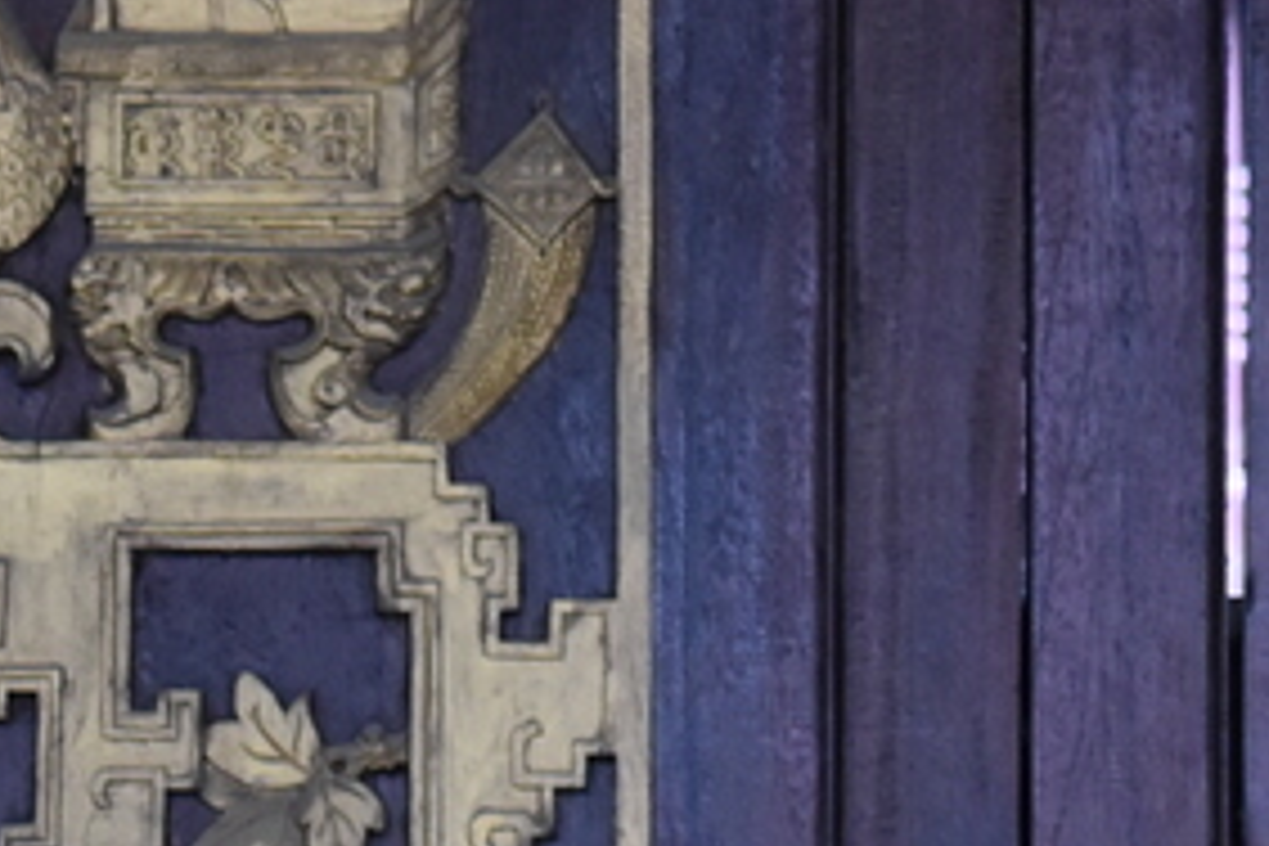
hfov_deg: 4.6
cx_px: 1197
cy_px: 61
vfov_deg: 3.1
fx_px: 15756
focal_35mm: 447
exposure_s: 1/125
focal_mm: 70
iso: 1400
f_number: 4.5
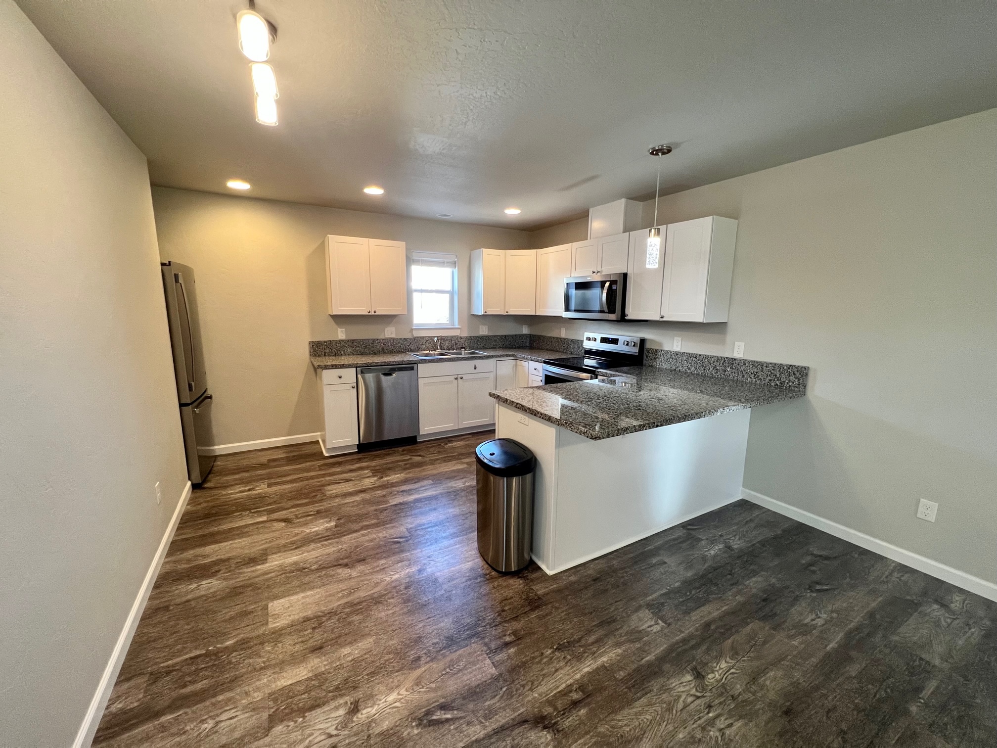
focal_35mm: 13
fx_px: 374
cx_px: 498
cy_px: 374
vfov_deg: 89.9
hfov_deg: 106.2
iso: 250
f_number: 1.8
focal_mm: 1.57
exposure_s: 1/120
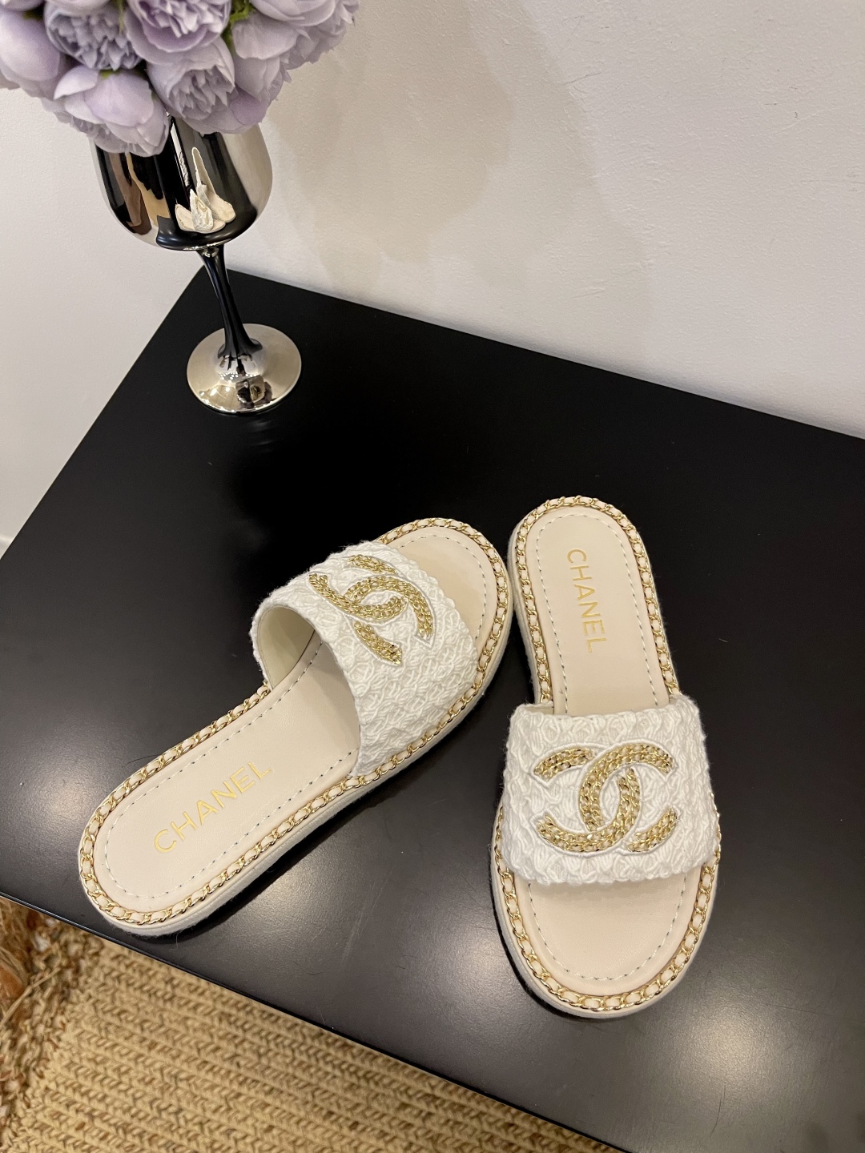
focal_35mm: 26
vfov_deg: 67.3
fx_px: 866
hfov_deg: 53.1
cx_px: 432
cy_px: 576
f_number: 1.6
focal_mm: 5.1
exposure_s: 1/77
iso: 125
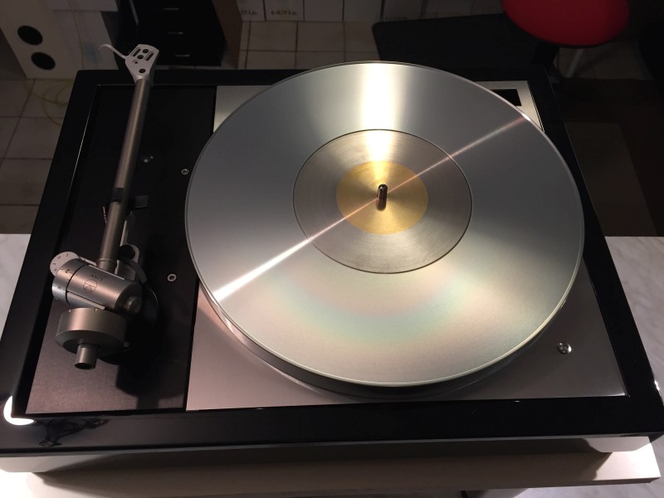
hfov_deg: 61.7
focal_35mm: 29
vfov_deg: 48.2
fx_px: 556
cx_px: 332
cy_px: 249
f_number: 2.2
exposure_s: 1/33
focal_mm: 4.15
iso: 64
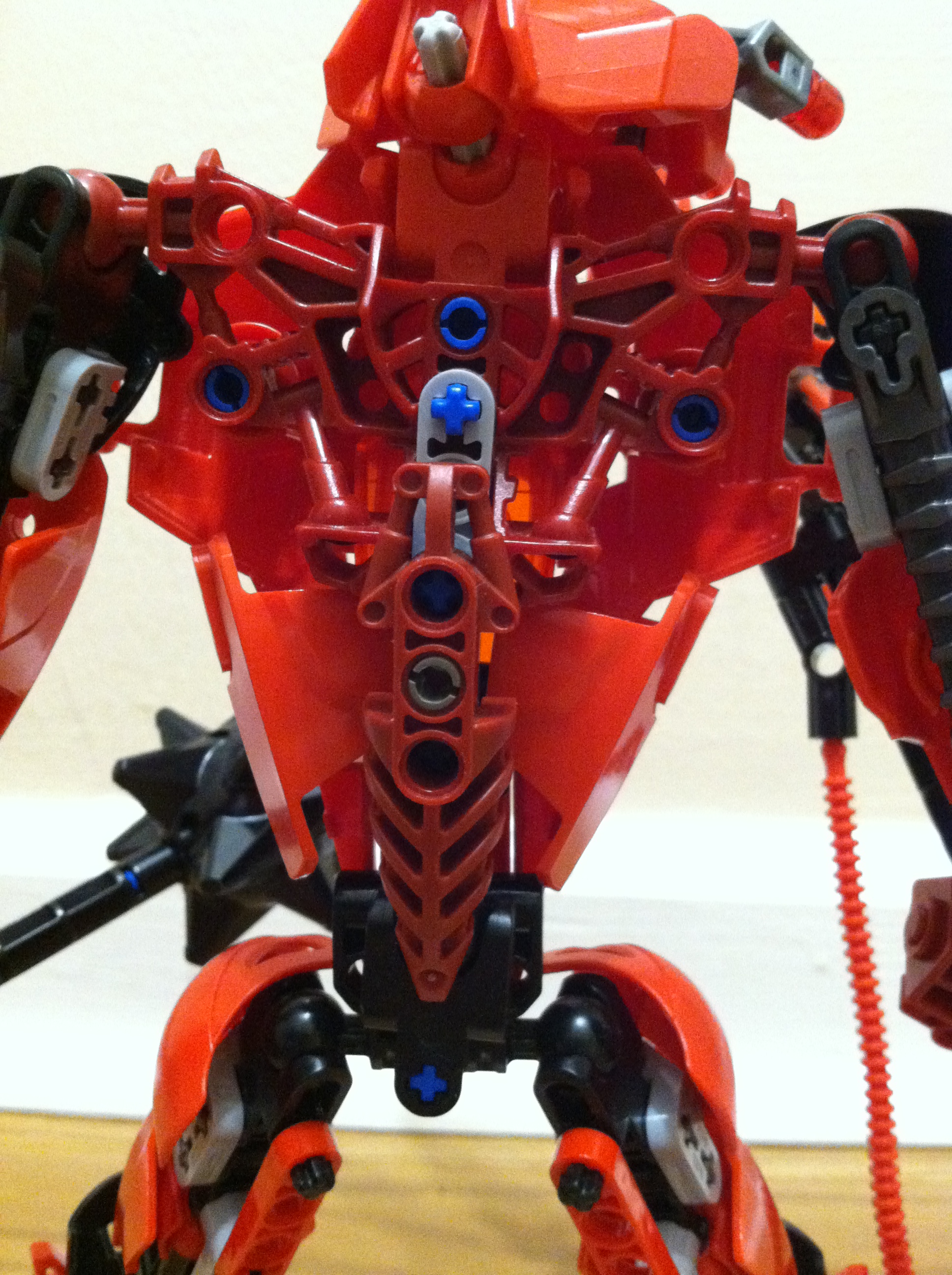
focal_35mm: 35
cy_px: 638
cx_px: 476
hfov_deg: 40.6
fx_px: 1287
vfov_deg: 52.7
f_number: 2.8
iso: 800
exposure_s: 1/15
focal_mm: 3.85
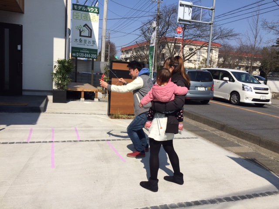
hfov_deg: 61.7
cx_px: 140
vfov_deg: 48.2
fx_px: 234
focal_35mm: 29
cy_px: 104
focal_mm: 4.15
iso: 32
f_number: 2.2
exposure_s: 1/2639
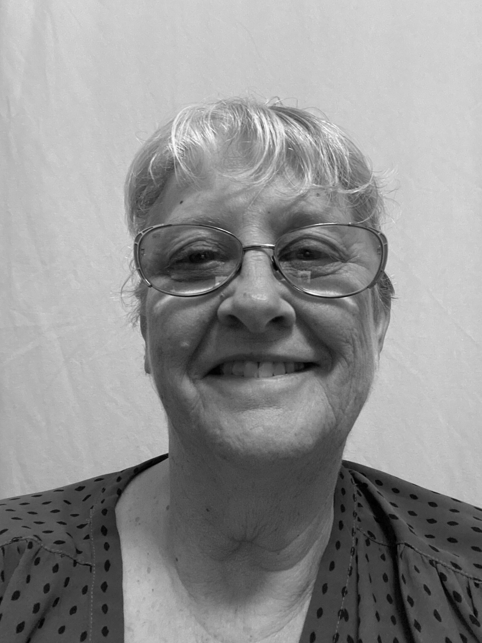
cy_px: 322
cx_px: 241
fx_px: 557
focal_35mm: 30
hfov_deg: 46.8
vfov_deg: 60.0
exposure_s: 1/17
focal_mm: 2.71
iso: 640
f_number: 2.2
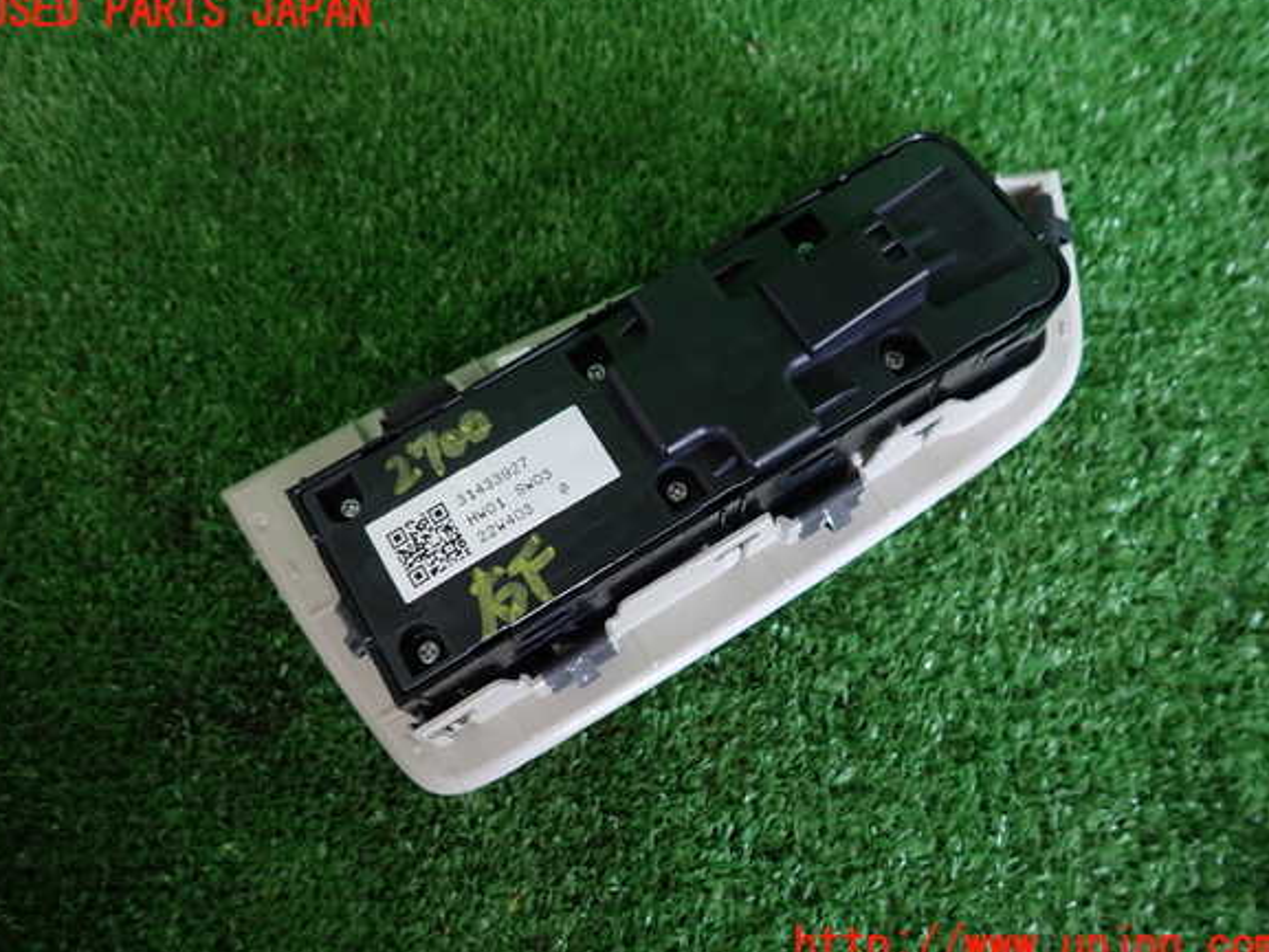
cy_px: 479
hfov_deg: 67.3
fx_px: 953
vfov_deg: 53.1
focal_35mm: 26
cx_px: 631
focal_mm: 4.5
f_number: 2
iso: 200
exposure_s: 1/40
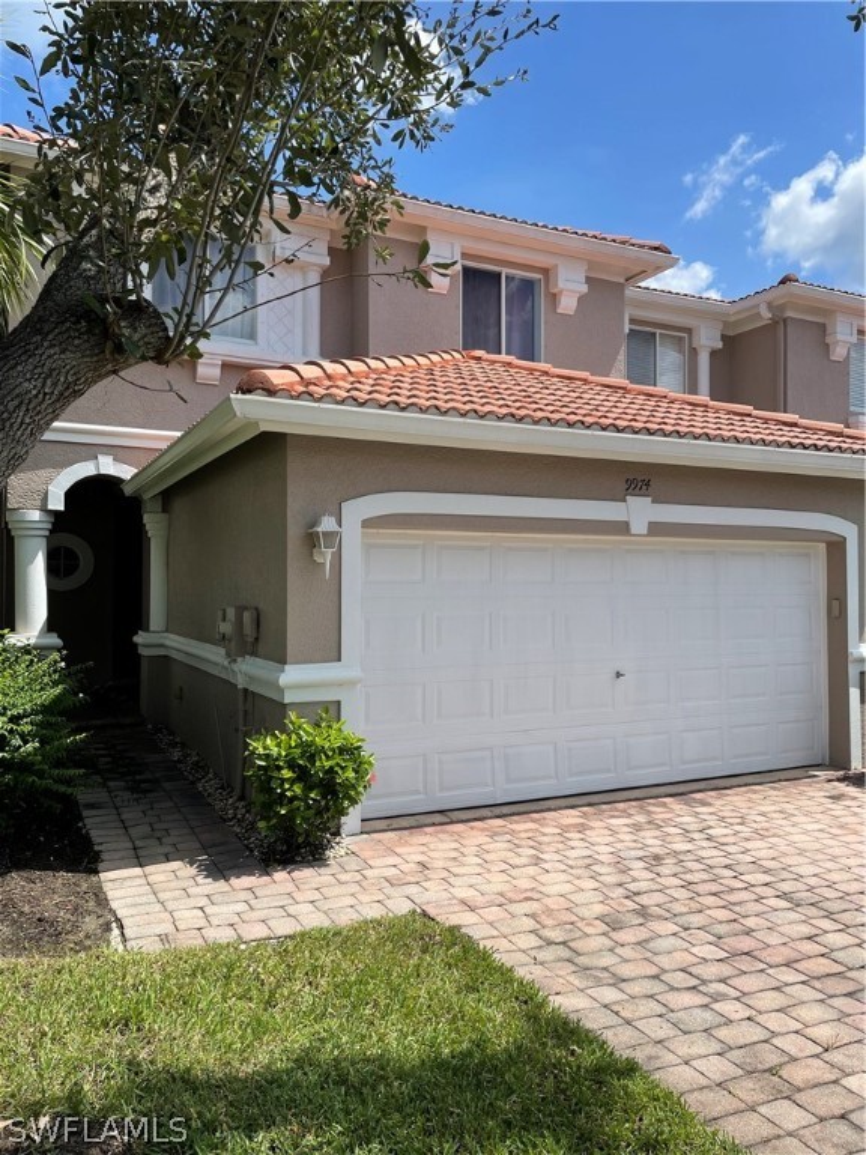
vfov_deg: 67.3
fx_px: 867
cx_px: 433
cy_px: 578
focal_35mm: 26
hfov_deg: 53.1
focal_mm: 4.2
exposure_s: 1/2747
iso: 32
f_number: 1.6
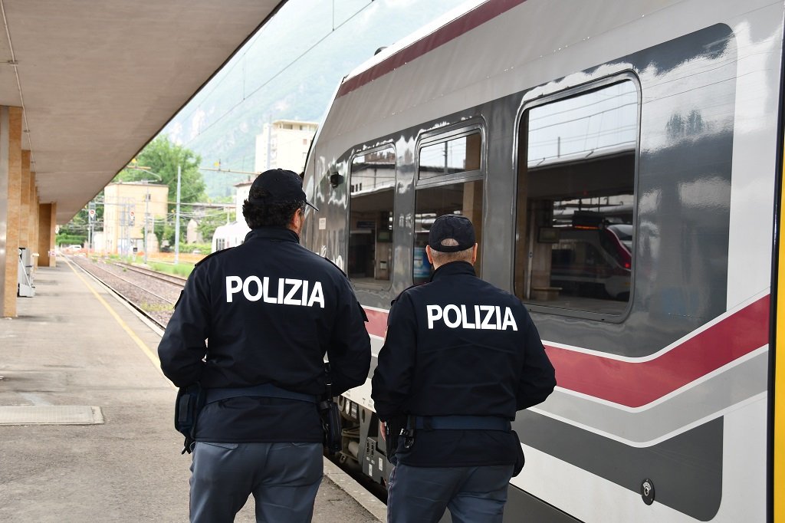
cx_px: 392
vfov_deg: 26.0
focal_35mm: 52
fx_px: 1133
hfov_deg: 38.2
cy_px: 262
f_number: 5.6
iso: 400
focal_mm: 35
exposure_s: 1/100
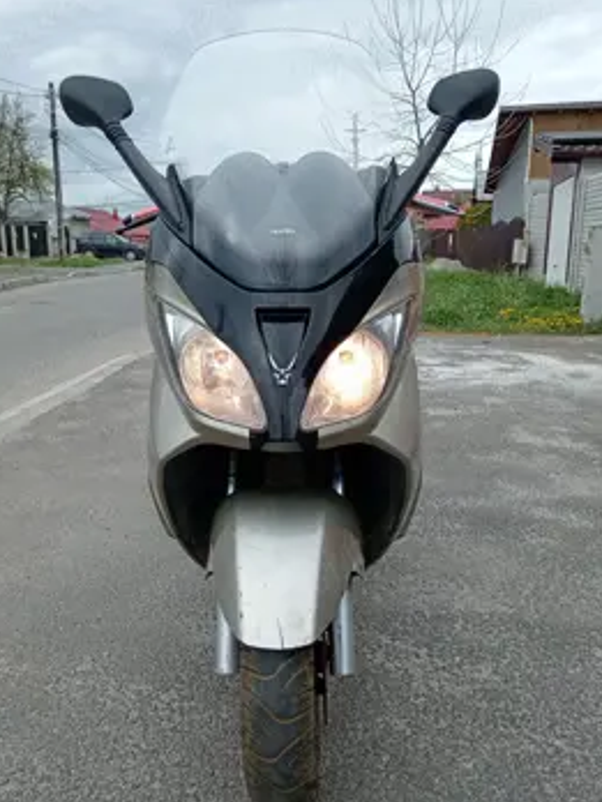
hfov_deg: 45.4
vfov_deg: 58.3
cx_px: 284
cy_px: 415
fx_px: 719
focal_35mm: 31
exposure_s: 1/443
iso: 101
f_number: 1.9
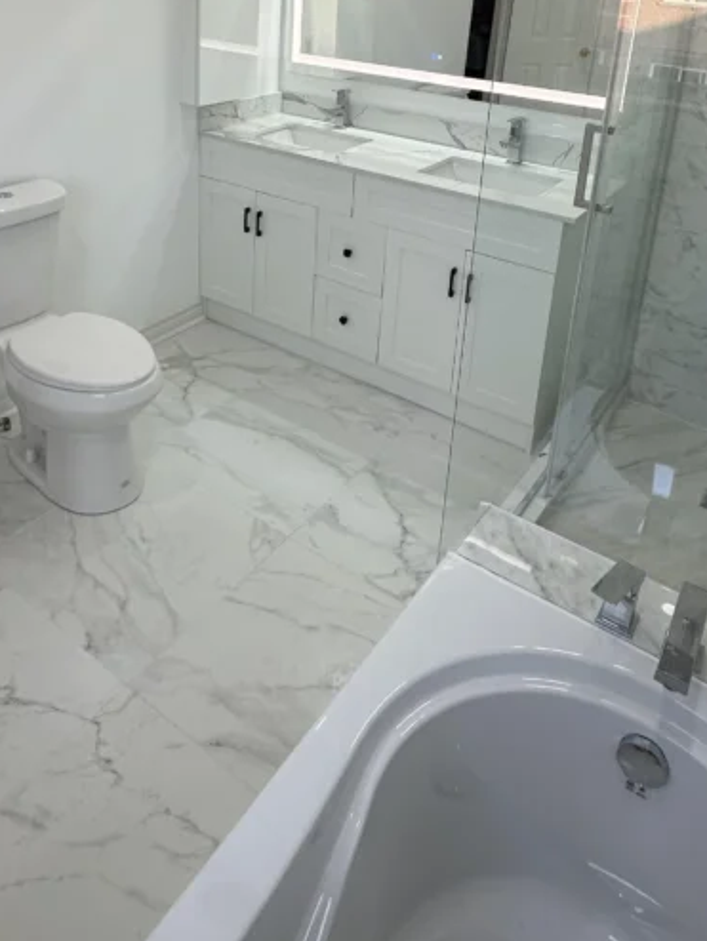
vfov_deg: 57.1
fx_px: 789
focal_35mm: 29
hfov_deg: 48.1
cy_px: 189
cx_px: 301
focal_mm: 2.22
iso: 50
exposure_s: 1/120
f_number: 2.2
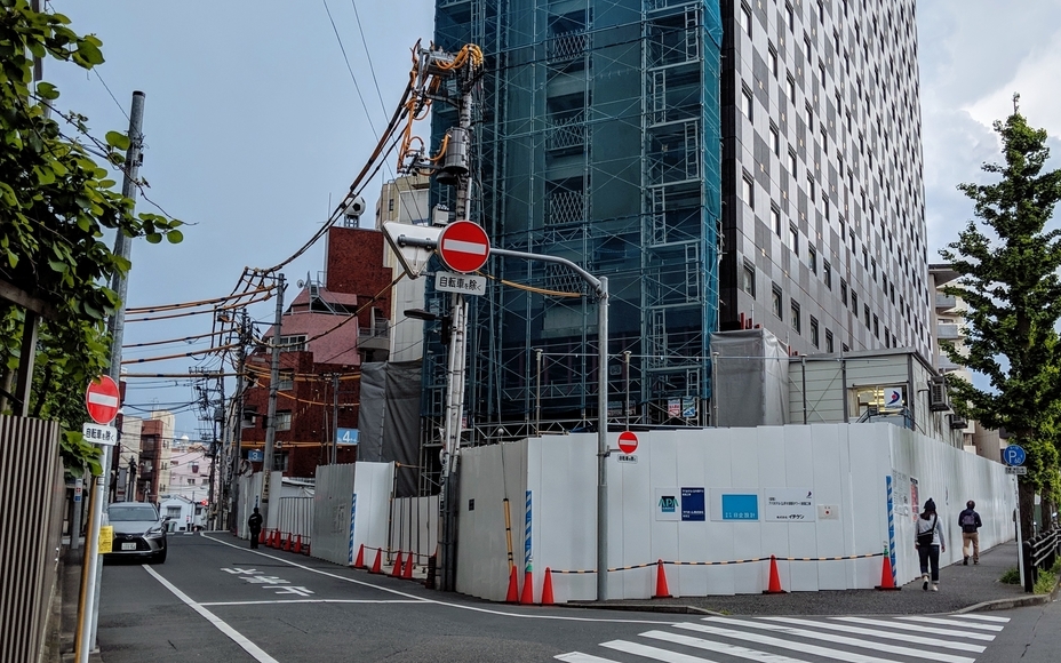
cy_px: 354
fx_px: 1070
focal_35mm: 37
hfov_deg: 52.7
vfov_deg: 34.4
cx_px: 574
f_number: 1.8
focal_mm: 4.44
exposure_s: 1/978
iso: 48
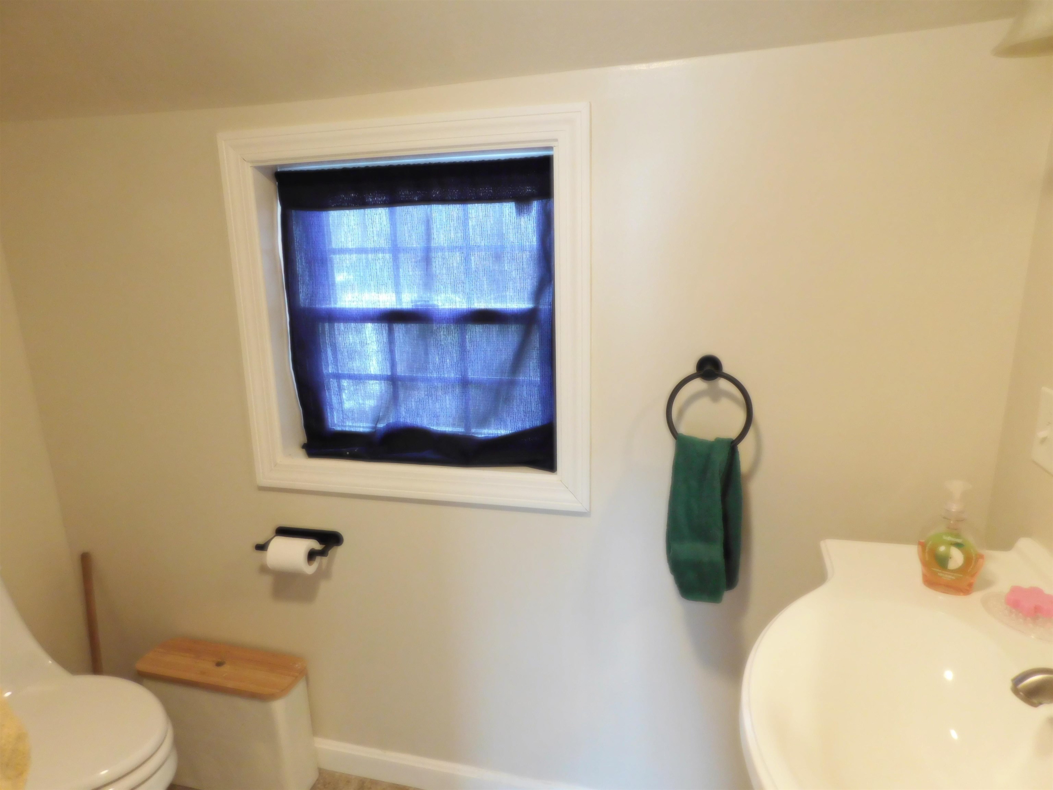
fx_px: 700
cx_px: 526
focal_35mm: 23
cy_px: 395
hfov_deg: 73.9
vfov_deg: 58.9
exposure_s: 1/25
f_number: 3
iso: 400
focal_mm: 4
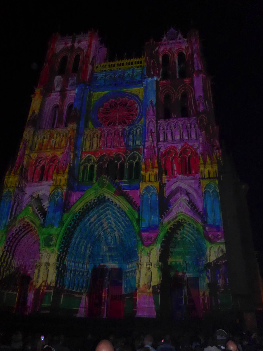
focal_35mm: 28
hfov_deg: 49.7
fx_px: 284
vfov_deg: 63.4
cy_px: 176
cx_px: 132
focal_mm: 6
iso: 1600
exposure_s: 1/60
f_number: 2
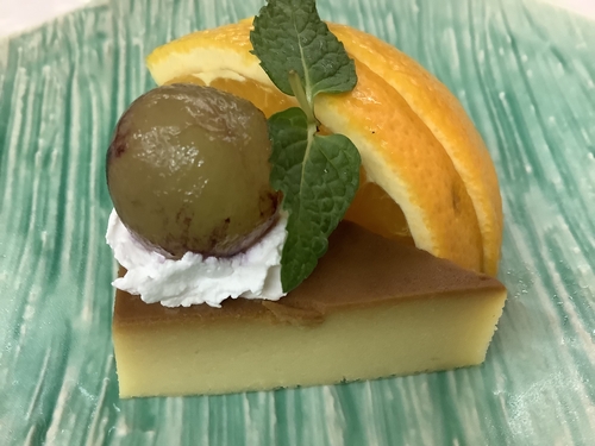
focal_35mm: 31
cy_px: 223
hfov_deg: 58.4
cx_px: 298
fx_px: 533
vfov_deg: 45.4
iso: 320
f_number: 2.4
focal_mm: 3.3
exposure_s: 1/40
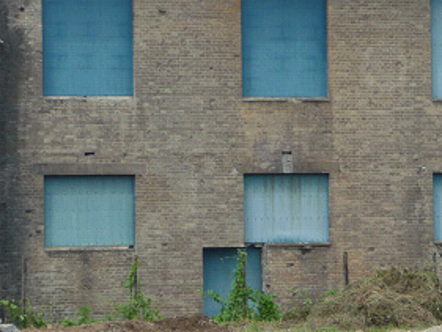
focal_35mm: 232
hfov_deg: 8.5
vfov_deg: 6.4
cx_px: 263
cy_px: 138
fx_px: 2964
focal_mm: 19.1
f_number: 4.7
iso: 100
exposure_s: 1/400
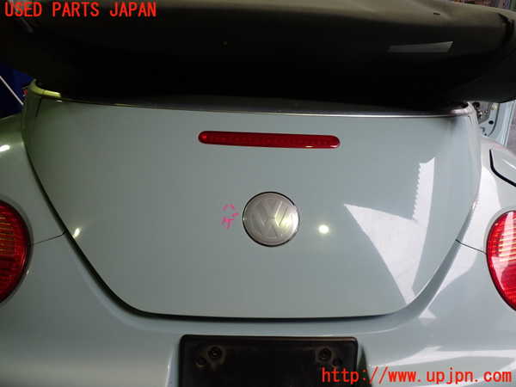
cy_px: 194
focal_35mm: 30
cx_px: 258
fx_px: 447
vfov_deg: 46.8
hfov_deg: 60.0
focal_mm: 5.4
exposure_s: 1/80
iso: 200
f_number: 2.3
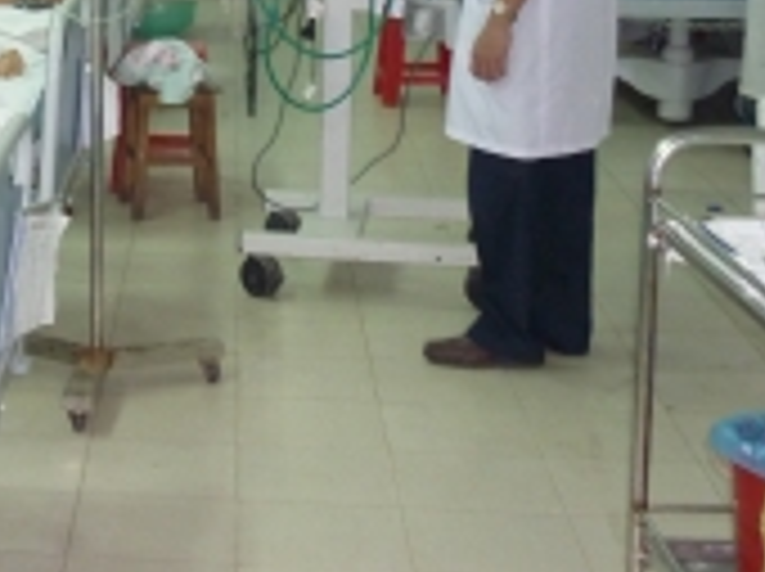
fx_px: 1920
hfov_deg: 21.2
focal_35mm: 87
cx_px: -117
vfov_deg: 16.4
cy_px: -50
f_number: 2.8
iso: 250
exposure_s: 1/30
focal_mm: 5.5
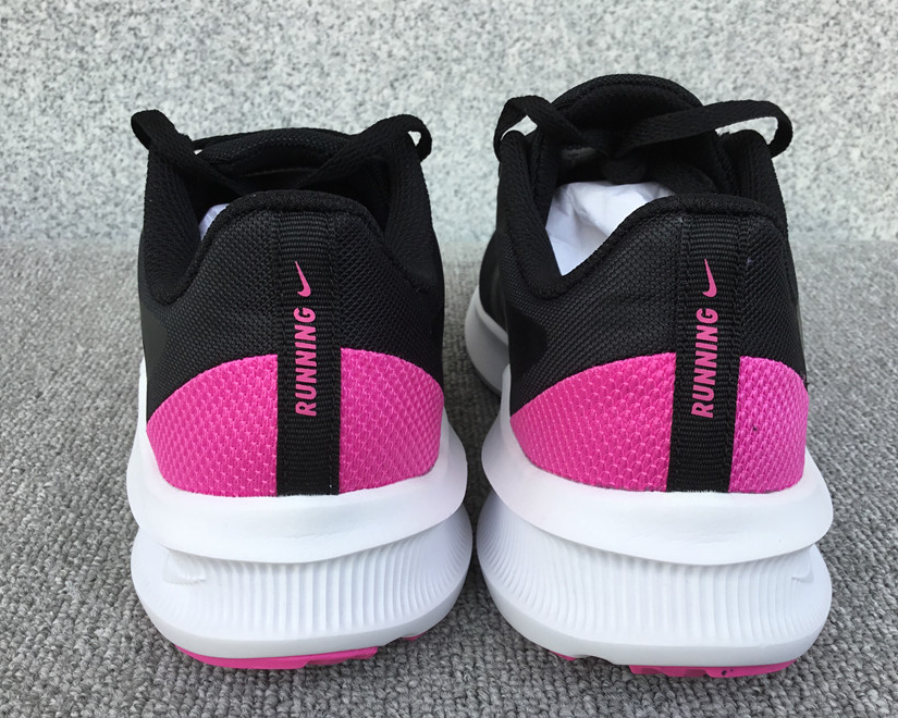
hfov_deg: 54.2
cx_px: 475
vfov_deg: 44.5
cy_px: 360
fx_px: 877
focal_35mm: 33
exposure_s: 1/239
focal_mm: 3.3
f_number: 2.4
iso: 25
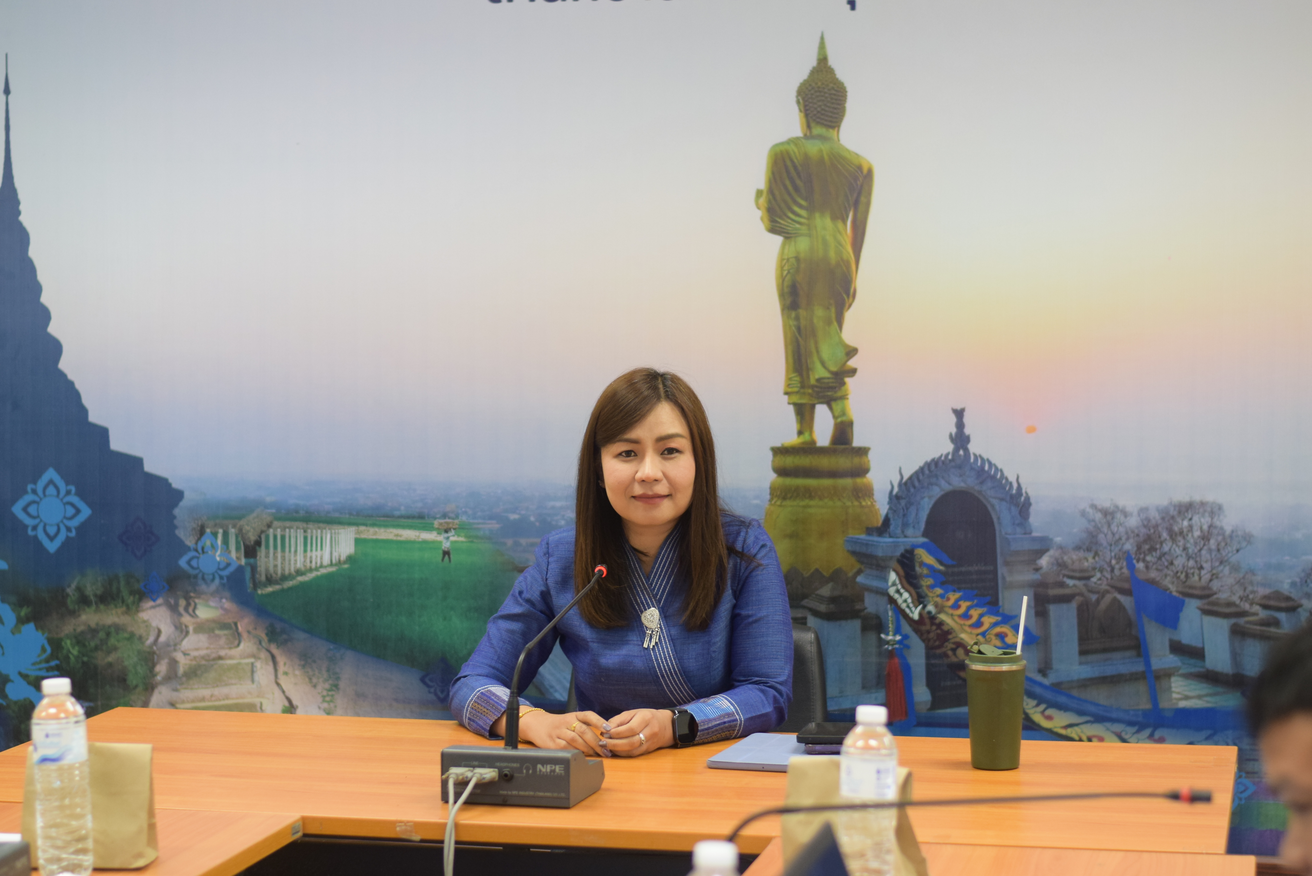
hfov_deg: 27.0
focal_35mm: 75
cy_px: 438
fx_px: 2734
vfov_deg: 18.2
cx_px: 656
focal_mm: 50
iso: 800
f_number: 2.5
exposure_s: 1/200
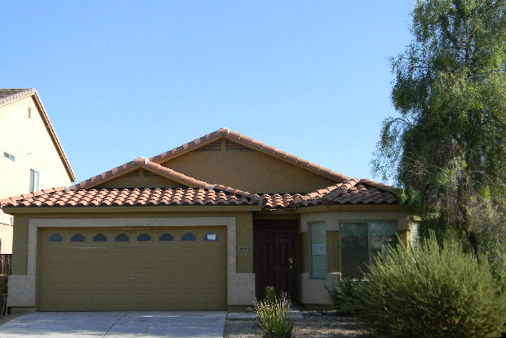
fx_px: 619
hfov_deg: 44.5
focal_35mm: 44
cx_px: 247
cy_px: 165
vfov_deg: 30.5
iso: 112
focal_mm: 7.3
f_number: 3.8
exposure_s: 1/624
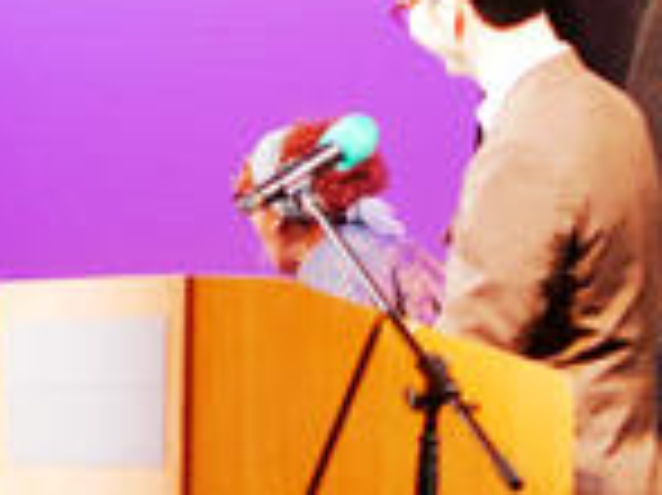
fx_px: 4682
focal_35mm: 245
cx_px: -59
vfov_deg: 6.0
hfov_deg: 8.0
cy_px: 468
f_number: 1.8
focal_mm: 45
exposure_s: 1/100
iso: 400
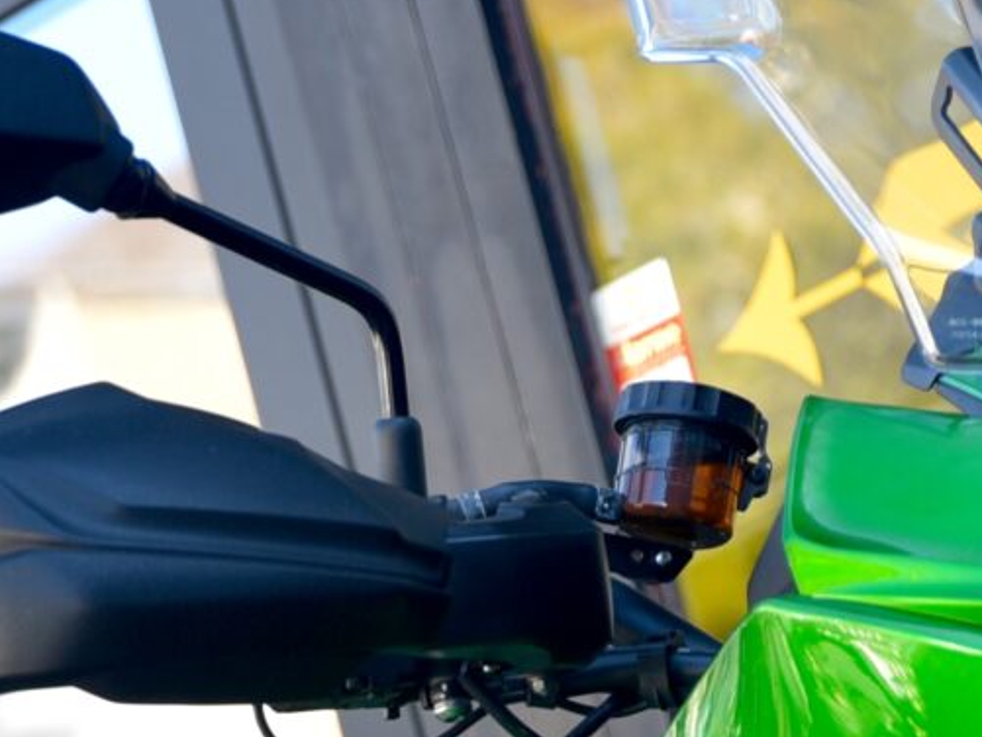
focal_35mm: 295
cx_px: 533
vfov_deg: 5.0
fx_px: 8371
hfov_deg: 6.7
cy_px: 1504
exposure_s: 1/60
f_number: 3.2
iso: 100
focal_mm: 60
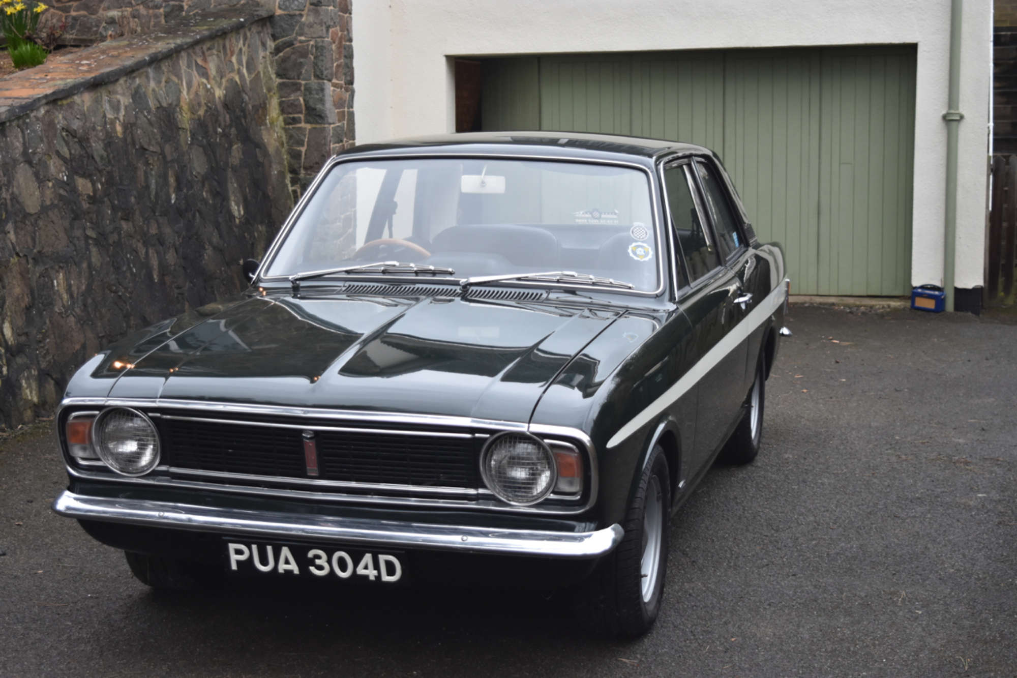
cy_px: 339
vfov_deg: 22.6
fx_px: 1695
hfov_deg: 33.4
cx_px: 508
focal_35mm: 60
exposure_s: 1/100
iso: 800
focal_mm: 40
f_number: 5
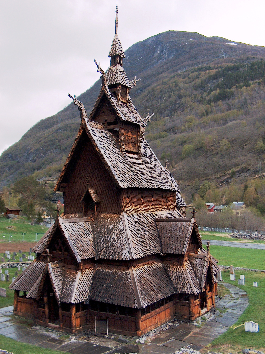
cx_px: 132
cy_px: 177
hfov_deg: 38.6
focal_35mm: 37
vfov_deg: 50.2
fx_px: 378
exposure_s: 1/641
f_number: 3.4
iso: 100
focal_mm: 7.6
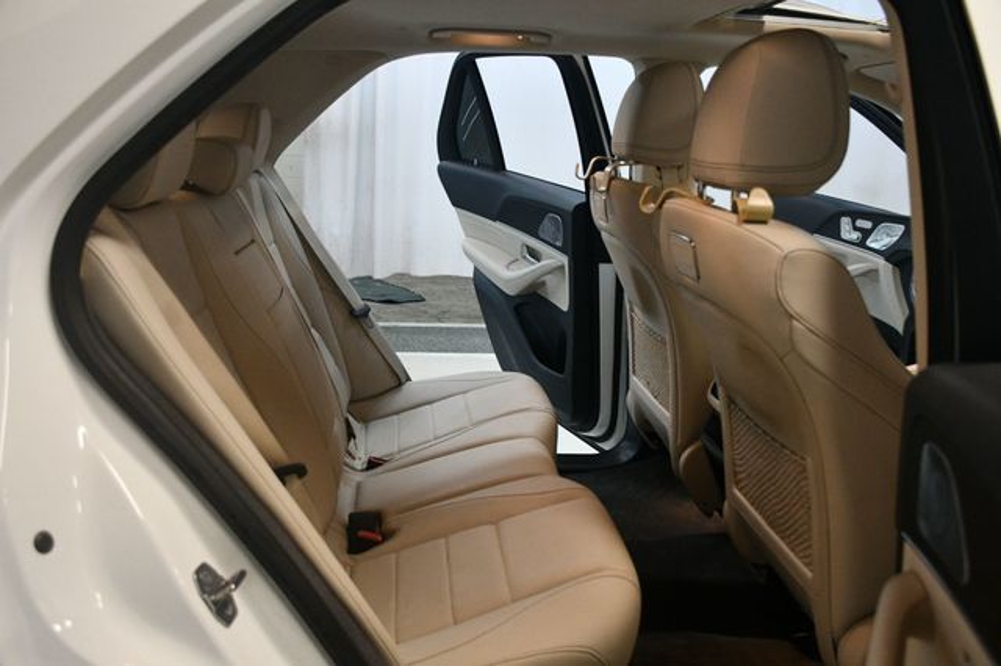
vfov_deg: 39.9
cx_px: 500
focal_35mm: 33
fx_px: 917
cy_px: 333
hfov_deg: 57.2
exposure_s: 1/125
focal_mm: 22
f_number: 3.5
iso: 1400
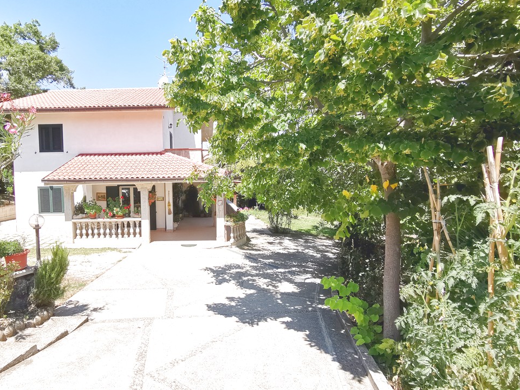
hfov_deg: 80.5
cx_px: 202
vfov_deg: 66.0
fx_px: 300
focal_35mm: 20
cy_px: 190
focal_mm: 2.35
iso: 50
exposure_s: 1/934
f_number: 2.2
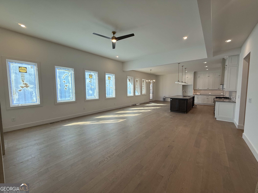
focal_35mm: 14
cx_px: 129
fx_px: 104
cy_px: 96
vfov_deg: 85.7
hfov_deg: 102.1
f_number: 2.2
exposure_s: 1/138
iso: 64
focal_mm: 2.22
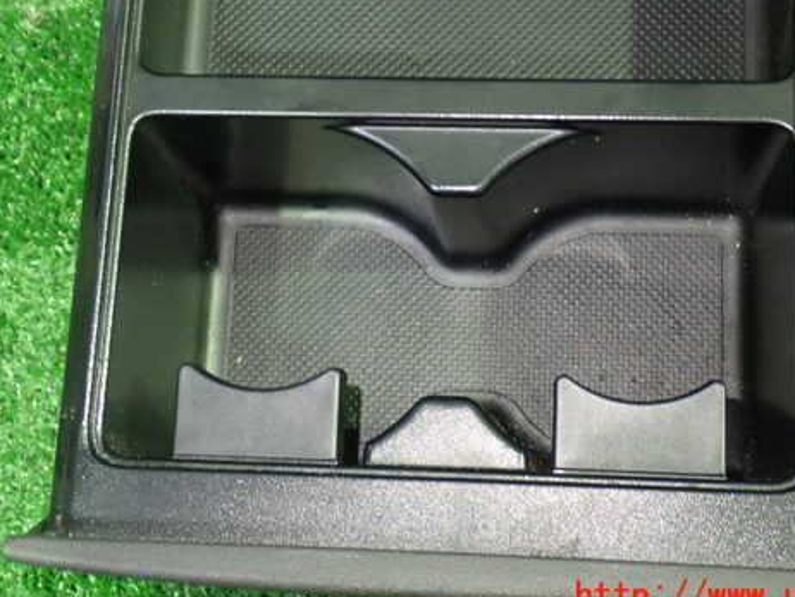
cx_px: 447
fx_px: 1402
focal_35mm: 61
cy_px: 232
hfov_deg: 31.6
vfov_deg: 24.0
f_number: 3.1
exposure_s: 1/13
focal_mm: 8.4
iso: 800
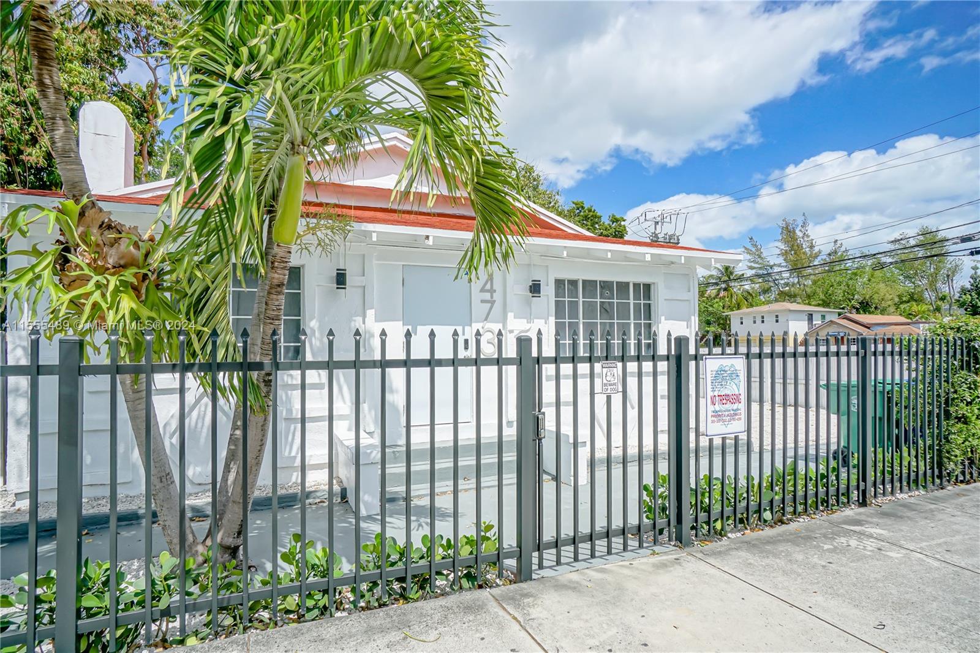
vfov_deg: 67.4
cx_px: 490
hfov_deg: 90.0
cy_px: 326
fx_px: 490
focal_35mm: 18
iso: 160
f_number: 10
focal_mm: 12
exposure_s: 1/400
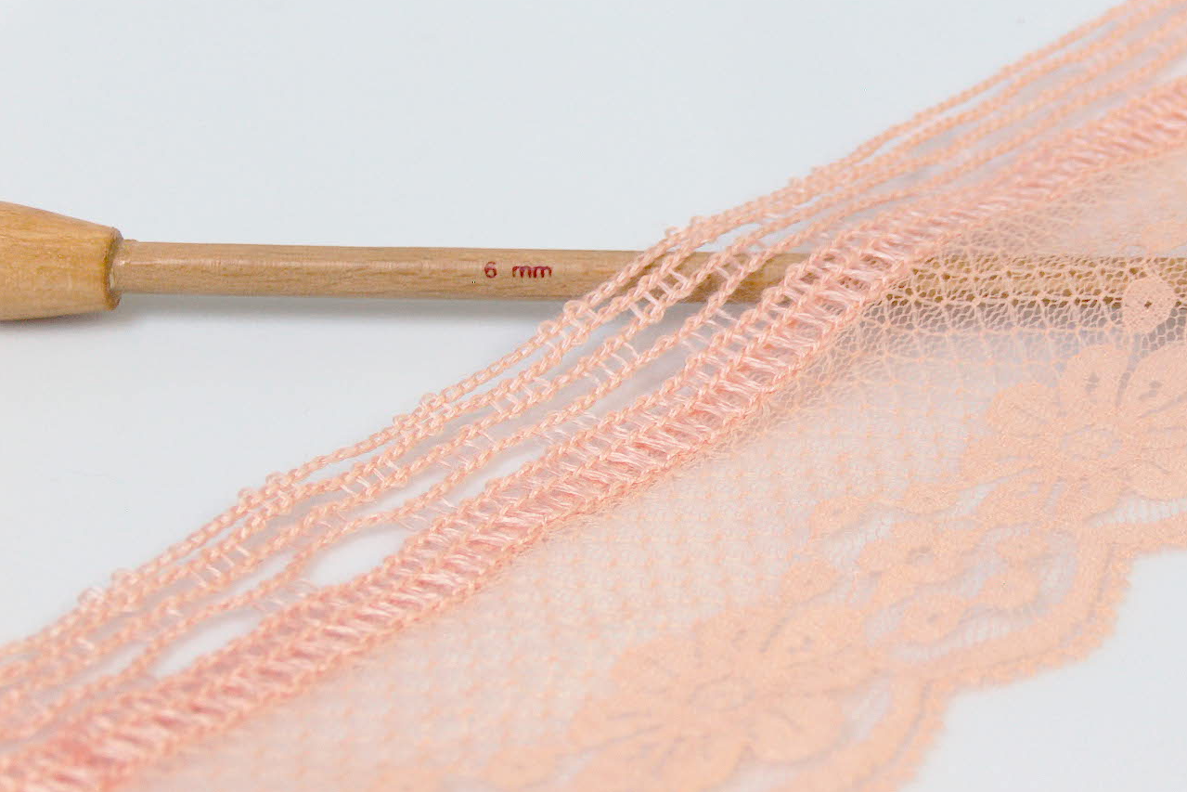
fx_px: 2506
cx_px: 600
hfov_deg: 26.6
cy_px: 432
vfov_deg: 17.9
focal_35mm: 76
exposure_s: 1/37.1
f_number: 2.9
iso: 200
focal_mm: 14.73
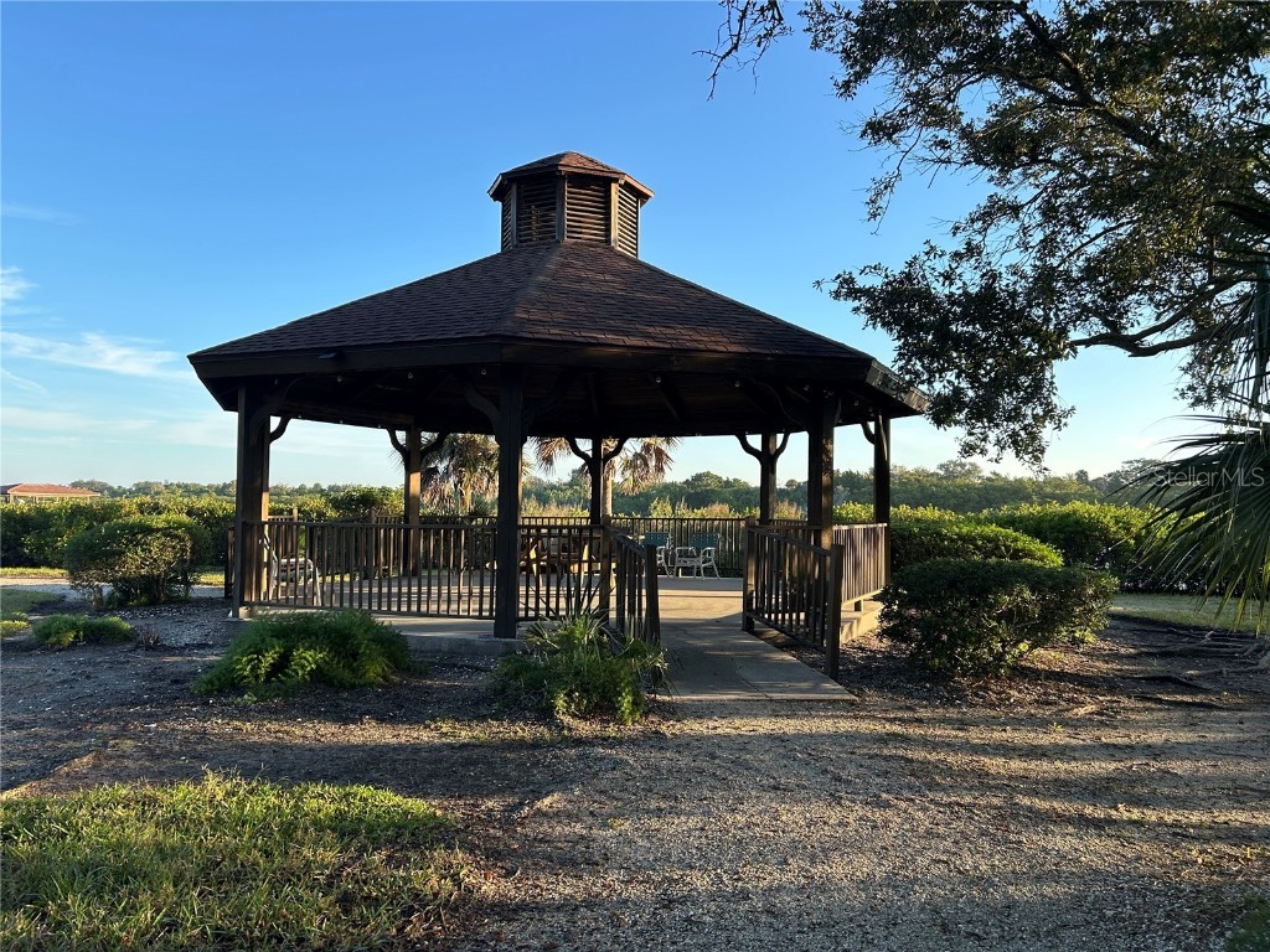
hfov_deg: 67.3
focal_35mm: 26
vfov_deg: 53.1
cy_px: 476
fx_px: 954
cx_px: 635
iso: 50
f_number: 1.5
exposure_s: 1/1068
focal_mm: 5.7
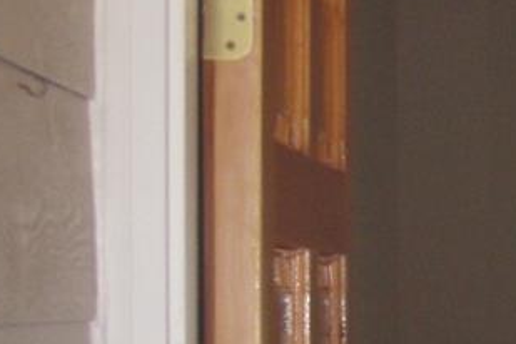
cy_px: 576
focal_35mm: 192
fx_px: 2752
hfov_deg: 10.2
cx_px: 882
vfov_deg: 7.0
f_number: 3.5
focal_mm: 6.7
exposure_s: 1/30
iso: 125
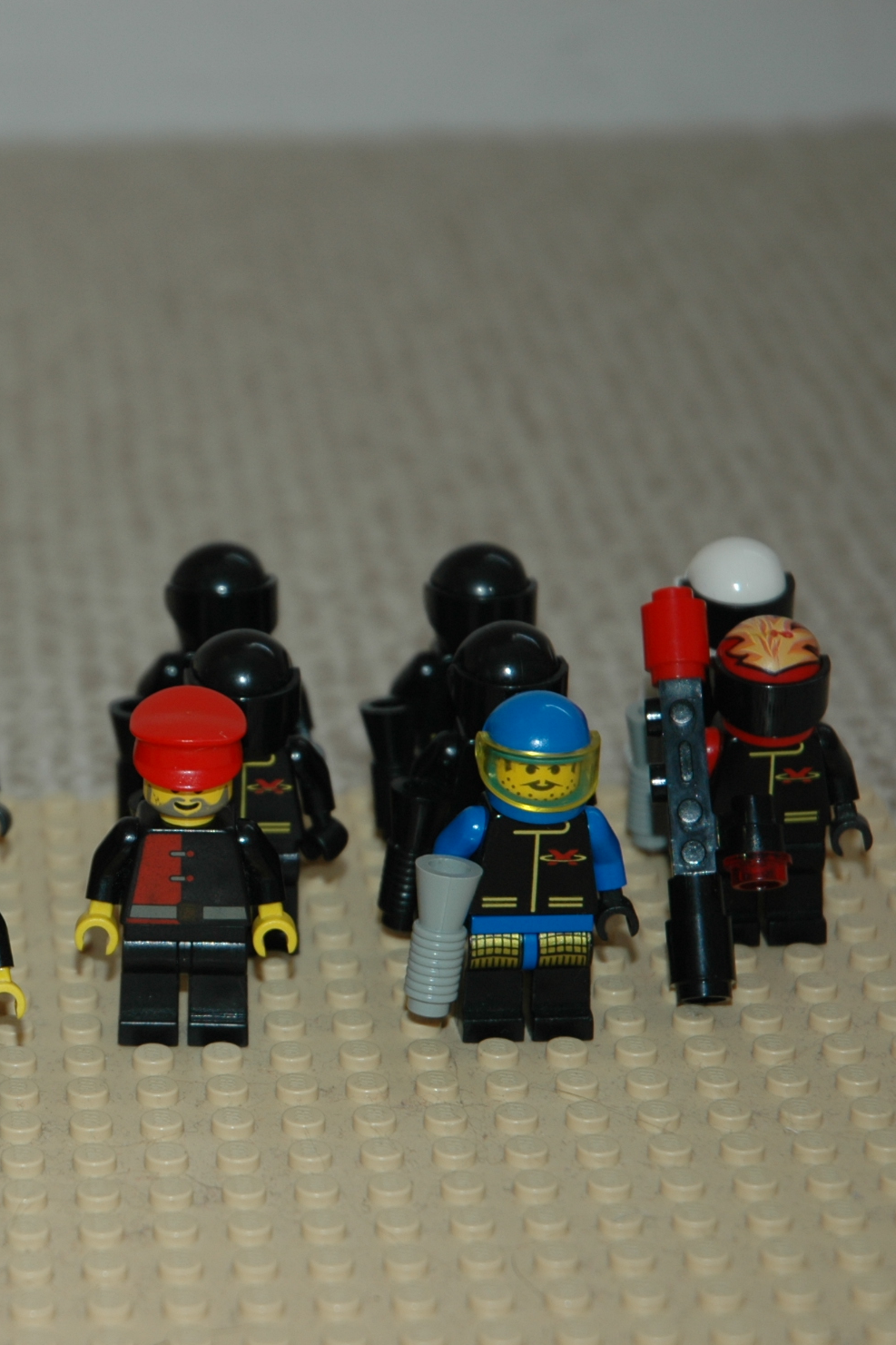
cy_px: 673
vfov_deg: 15.1
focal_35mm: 136
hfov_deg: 10.0
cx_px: -106
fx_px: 5078
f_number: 4.5
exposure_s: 1/60
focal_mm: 60
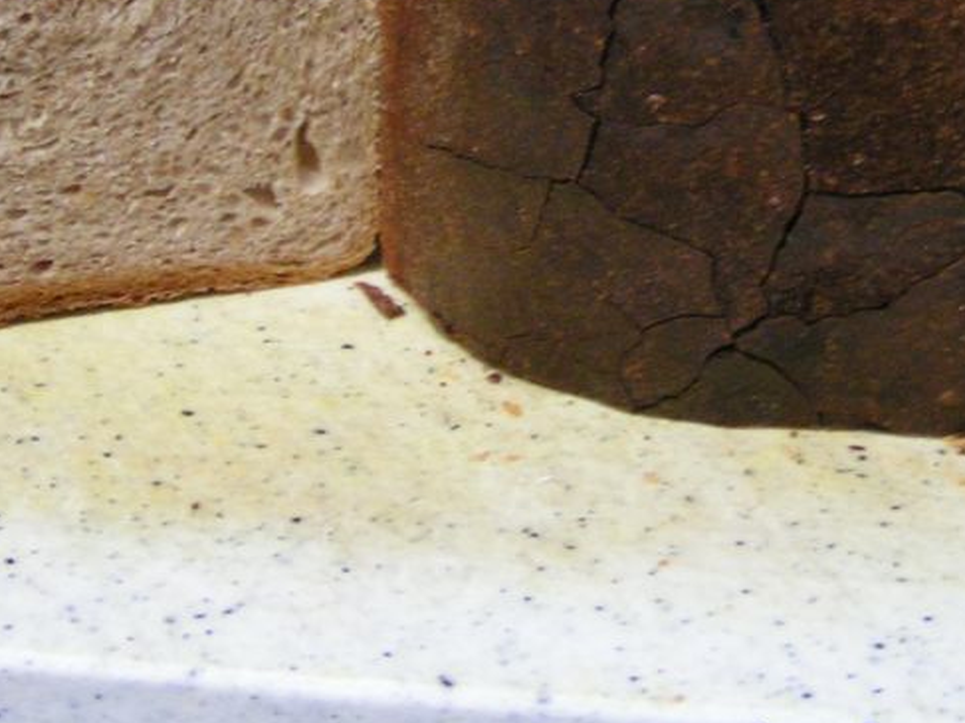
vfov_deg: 18.4
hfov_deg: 25.0
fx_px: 2174
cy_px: 16
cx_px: 507
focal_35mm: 78
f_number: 2.8
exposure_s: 1/8
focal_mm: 5.8
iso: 200
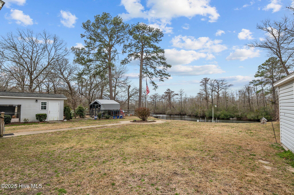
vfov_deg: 67.3
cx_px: 147
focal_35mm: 18
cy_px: 98
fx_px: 147
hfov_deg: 90.0
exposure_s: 1/400
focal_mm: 18
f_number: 8
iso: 250
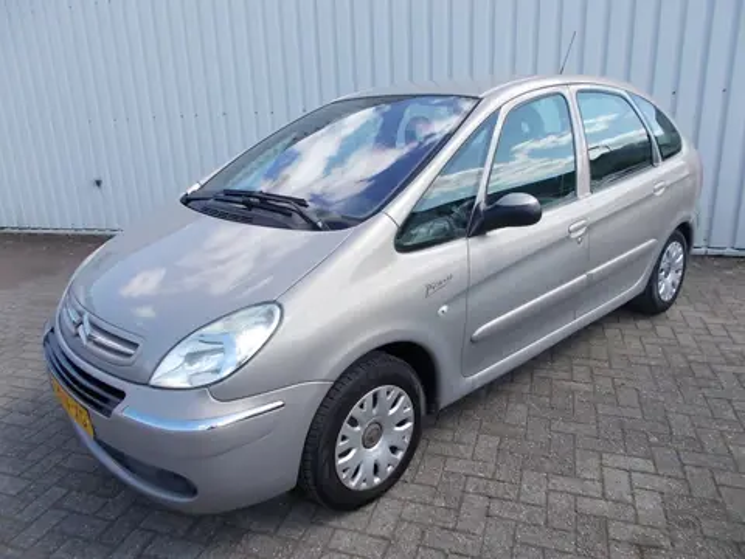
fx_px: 560
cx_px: 372
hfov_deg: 67.3
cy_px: 280
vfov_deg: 53.1
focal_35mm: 26
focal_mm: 4.6
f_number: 3.2
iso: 80
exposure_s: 1/320
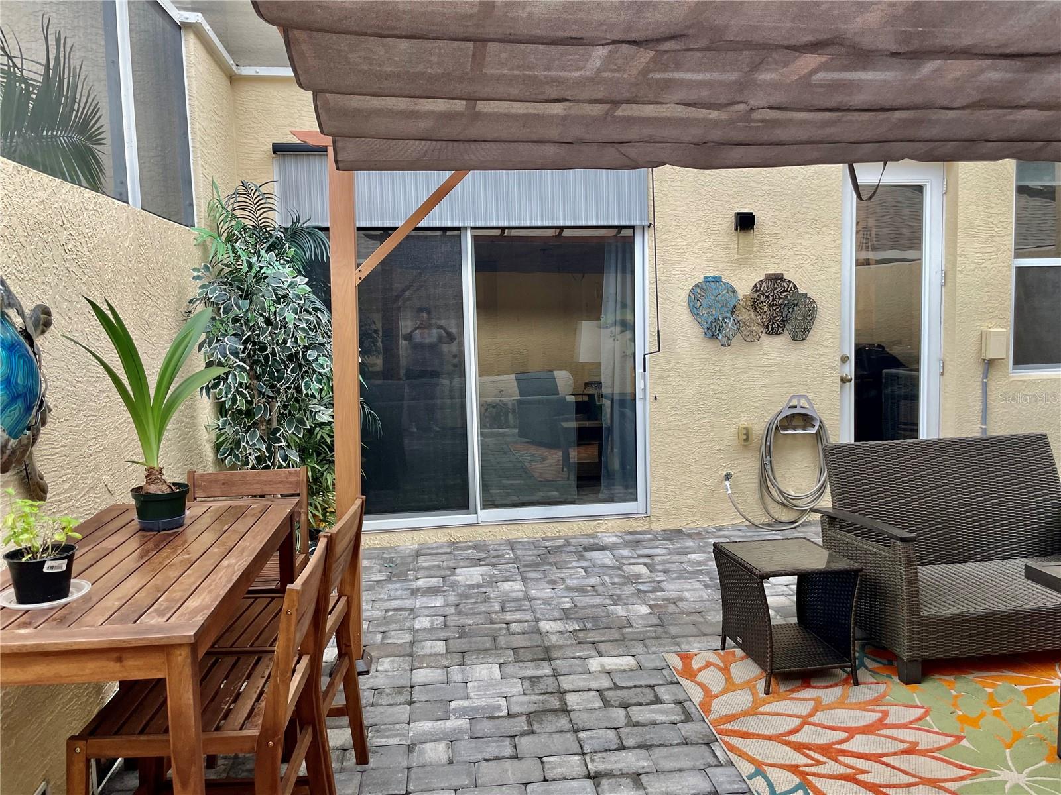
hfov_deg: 67.3
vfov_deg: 53.1
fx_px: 797
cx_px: 530
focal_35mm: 26
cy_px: 398
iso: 100
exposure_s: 1/121
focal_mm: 4.2
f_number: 1.6
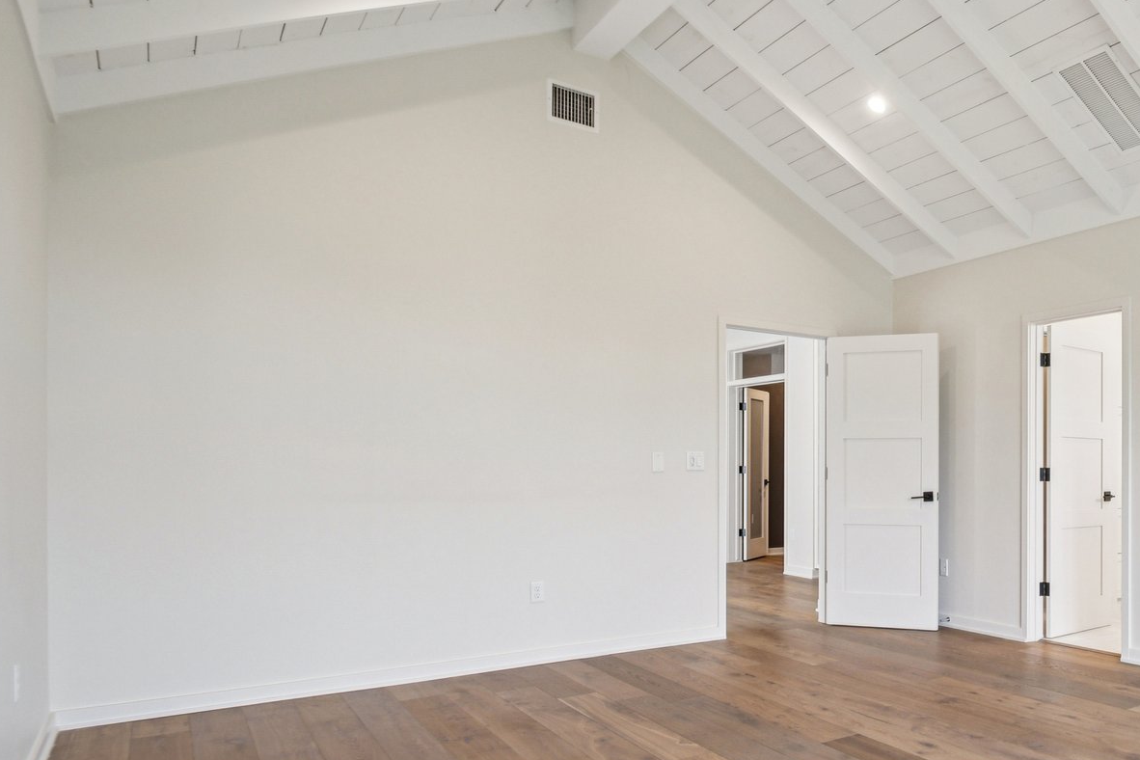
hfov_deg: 62.3
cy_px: 439
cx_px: 943
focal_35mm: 26
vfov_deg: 49.4
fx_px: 823
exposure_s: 1/15
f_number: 8
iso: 400
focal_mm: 10
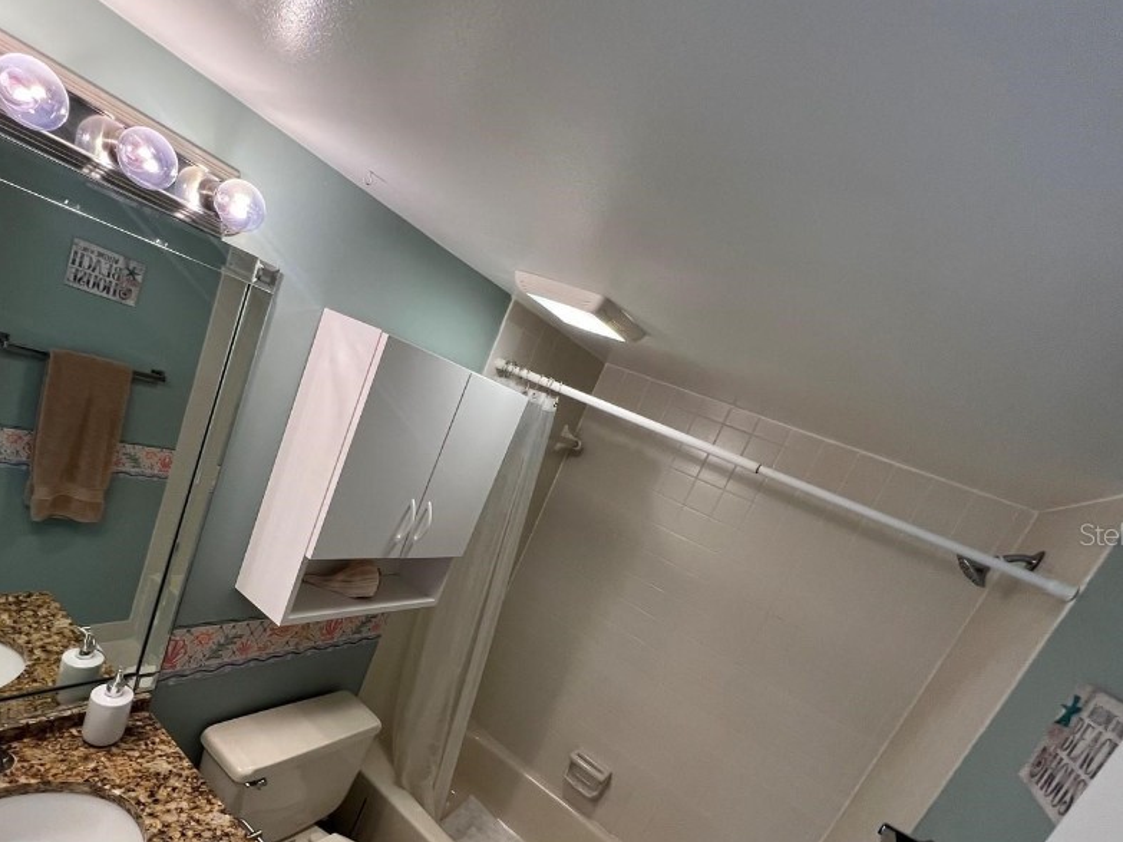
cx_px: 480
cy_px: 534
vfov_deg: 73.3
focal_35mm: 17
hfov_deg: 90.4
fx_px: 551
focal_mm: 1.57
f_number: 1.8
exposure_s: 1/120
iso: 200
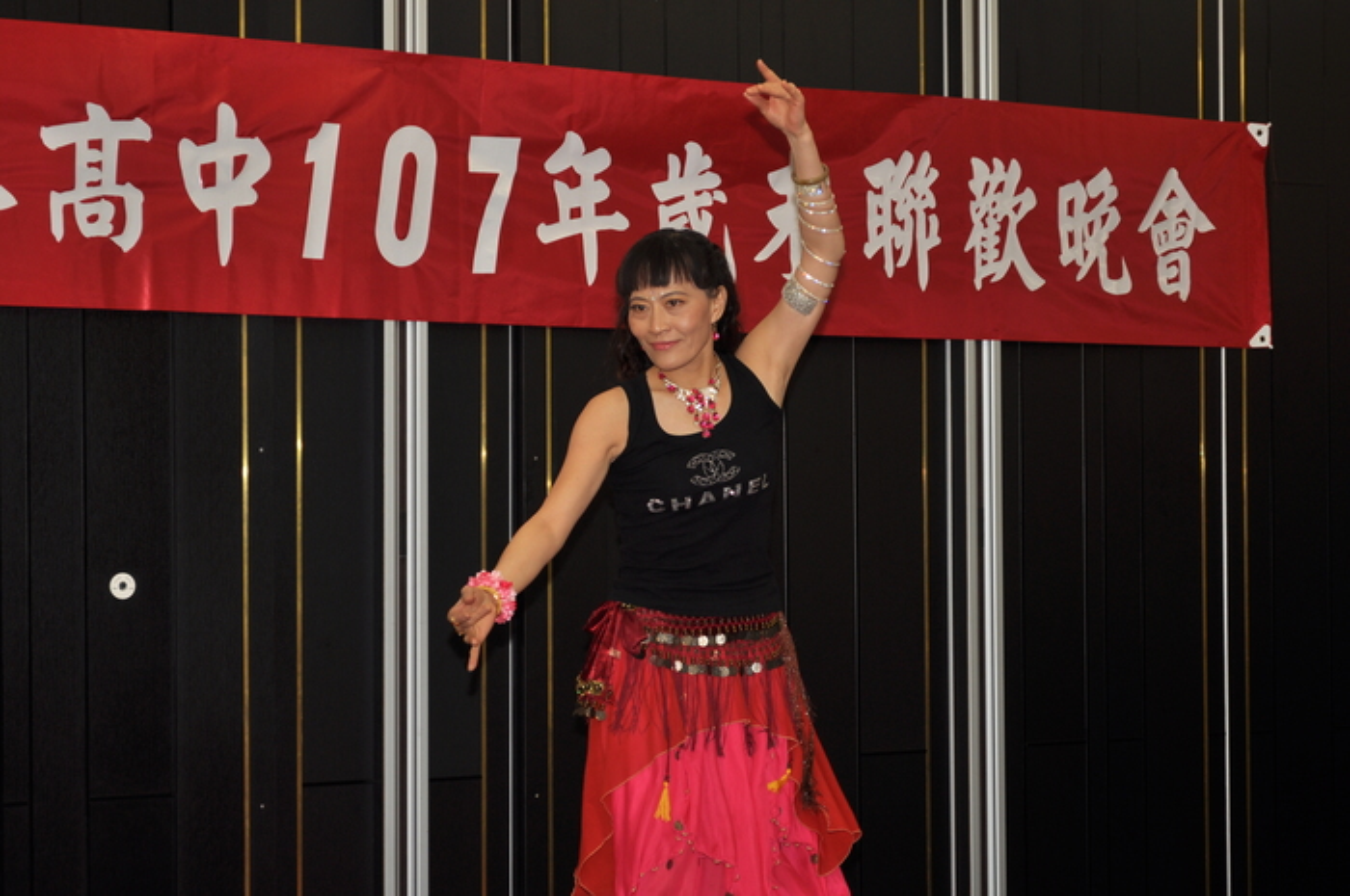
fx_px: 3090
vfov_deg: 16.5
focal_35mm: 82
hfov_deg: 24.6
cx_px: 675
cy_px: 448
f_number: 5.6
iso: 200
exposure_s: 1/125
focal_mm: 55
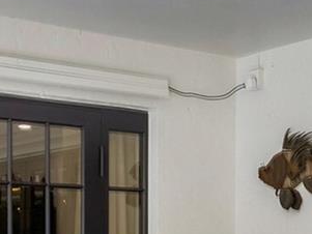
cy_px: 243
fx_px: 884
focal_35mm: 98
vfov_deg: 14.8
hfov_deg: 19.4
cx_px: 315
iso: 500
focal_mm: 10
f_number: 8
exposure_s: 1/125
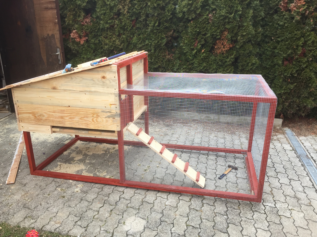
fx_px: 266
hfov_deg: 61.7
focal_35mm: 29
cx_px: 158
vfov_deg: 48.2
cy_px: 118
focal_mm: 4.15
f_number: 2.2
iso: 32
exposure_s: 1/178
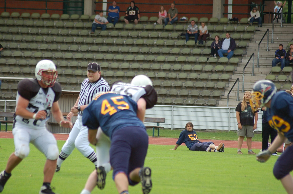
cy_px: 97
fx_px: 2071
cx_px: 146
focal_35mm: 255
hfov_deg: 8.1
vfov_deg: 5.4
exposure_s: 1/500
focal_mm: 170
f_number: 4.8
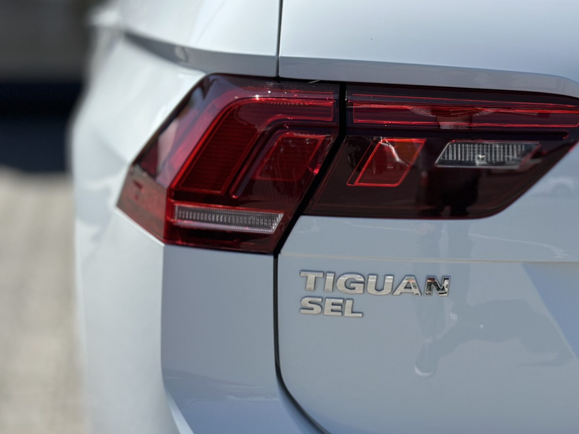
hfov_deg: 26.6
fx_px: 1221
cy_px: 239
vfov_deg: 20.2
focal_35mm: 73
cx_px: 378
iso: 100
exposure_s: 1/8929
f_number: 1.78
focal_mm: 6.86
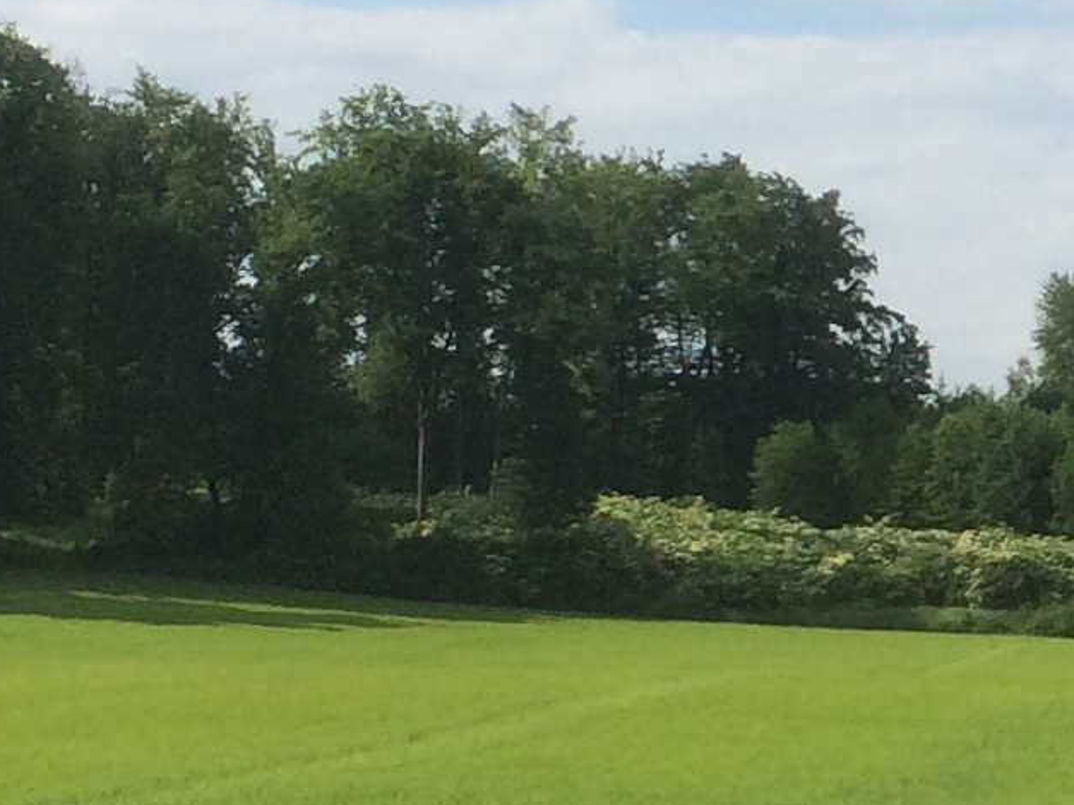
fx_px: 4684
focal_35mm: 151
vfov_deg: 9.8
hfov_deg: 12.6
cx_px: 1487
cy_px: 418
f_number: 2.2
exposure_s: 1/2564
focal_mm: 4.15
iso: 32
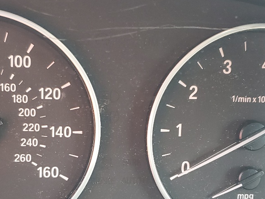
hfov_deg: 29.8
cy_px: 145
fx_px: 498
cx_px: 137
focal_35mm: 65
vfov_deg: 22.4
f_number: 1.5
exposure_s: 1/60.2
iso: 74
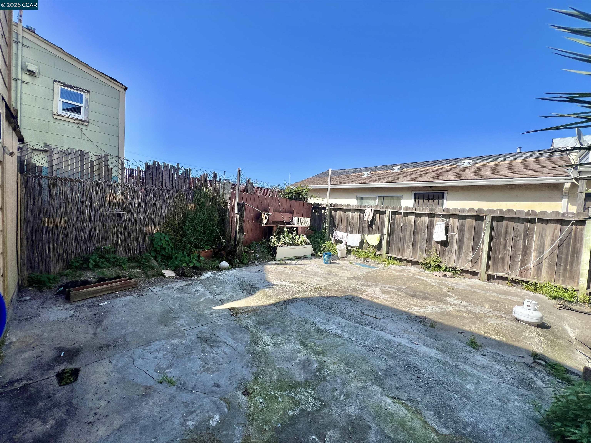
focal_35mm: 13
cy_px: 222
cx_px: 296
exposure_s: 1/1179
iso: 32
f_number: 1.8
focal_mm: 1.57
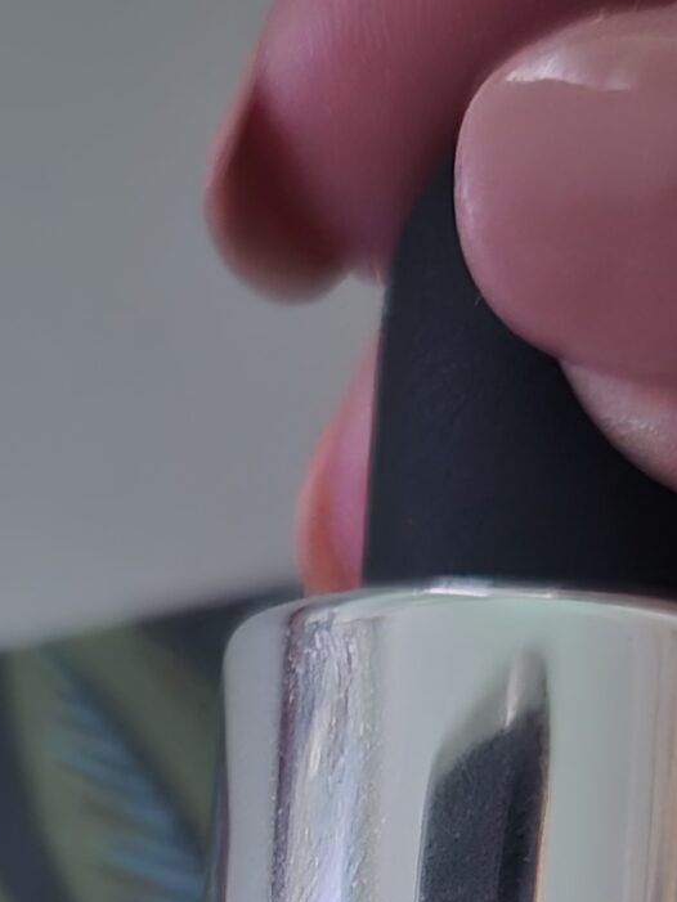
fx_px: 2190
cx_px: 165
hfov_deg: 17.5
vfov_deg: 20.9
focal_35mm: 84
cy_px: 1215
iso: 2000
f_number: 1.8
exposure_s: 1/25.8
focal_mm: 5.4
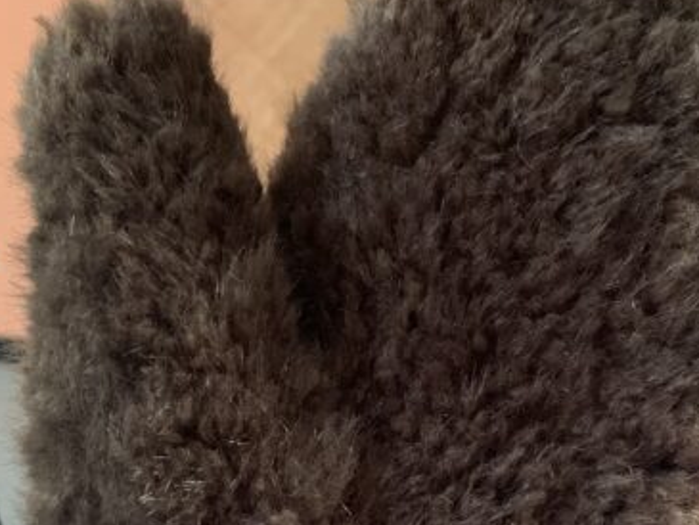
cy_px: 433
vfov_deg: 25.2
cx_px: 460
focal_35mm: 57
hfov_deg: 33.5
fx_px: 1151
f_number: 1.8
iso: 800
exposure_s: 1/27
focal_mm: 4.25
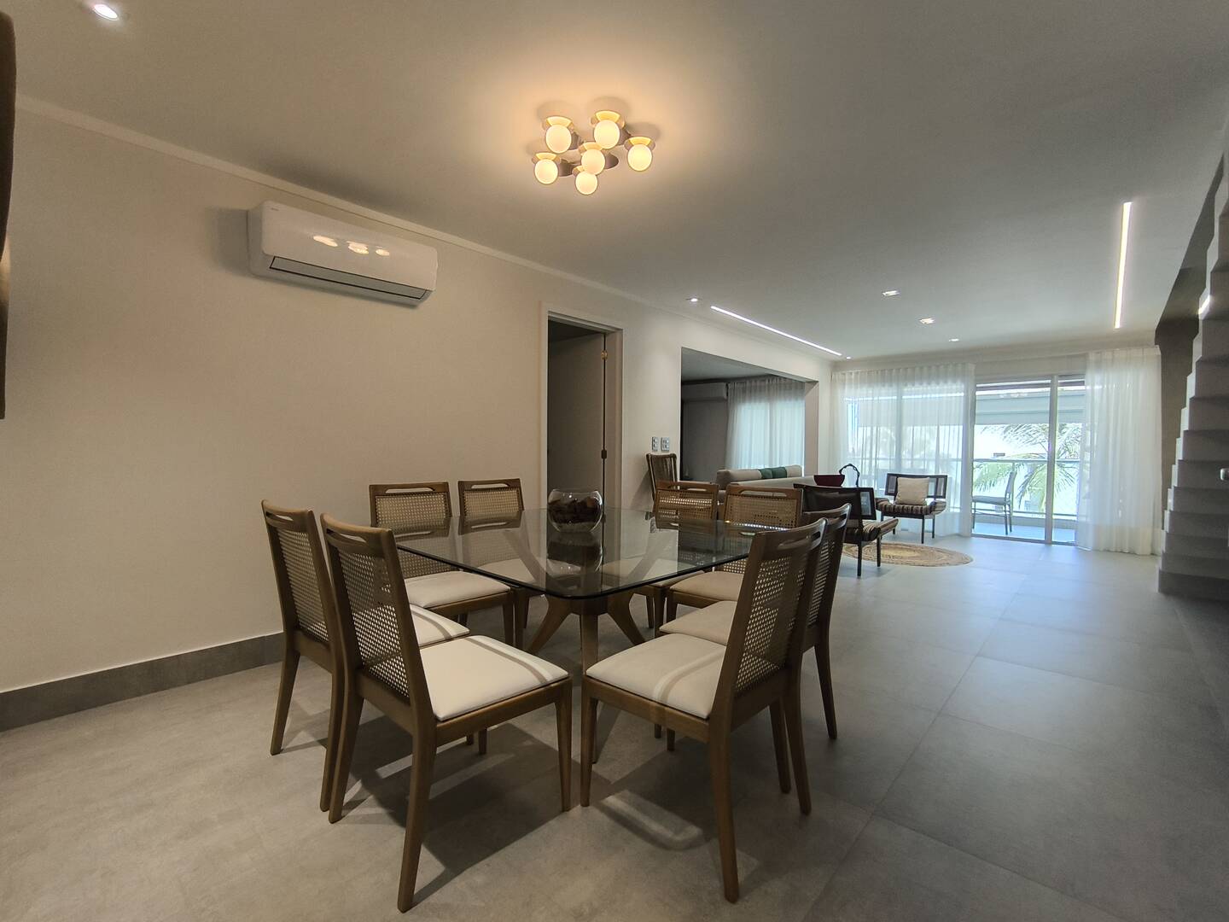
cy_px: 461
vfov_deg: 78.1
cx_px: 614
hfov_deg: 94.5
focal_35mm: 16
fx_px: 568
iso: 64
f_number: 2.2
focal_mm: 1.65
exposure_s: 1/60
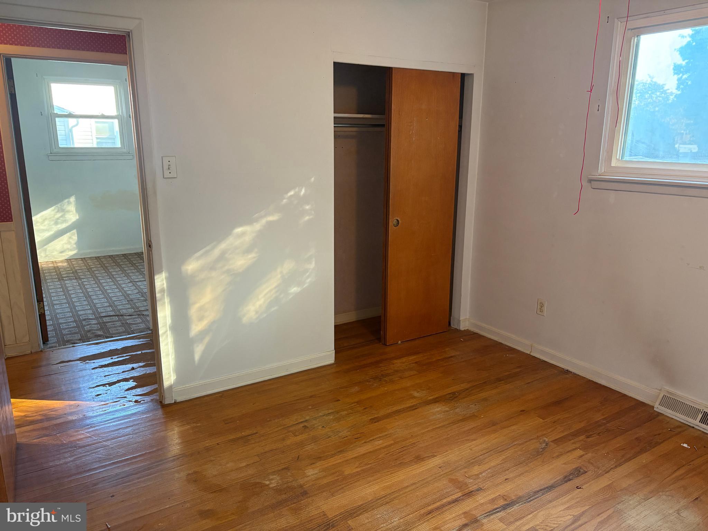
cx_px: 354
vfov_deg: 53.1
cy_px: 266
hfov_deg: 67.3
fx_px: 532
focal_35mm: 26
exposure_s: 1/60
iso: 250
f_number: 1.6
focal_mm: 5.96
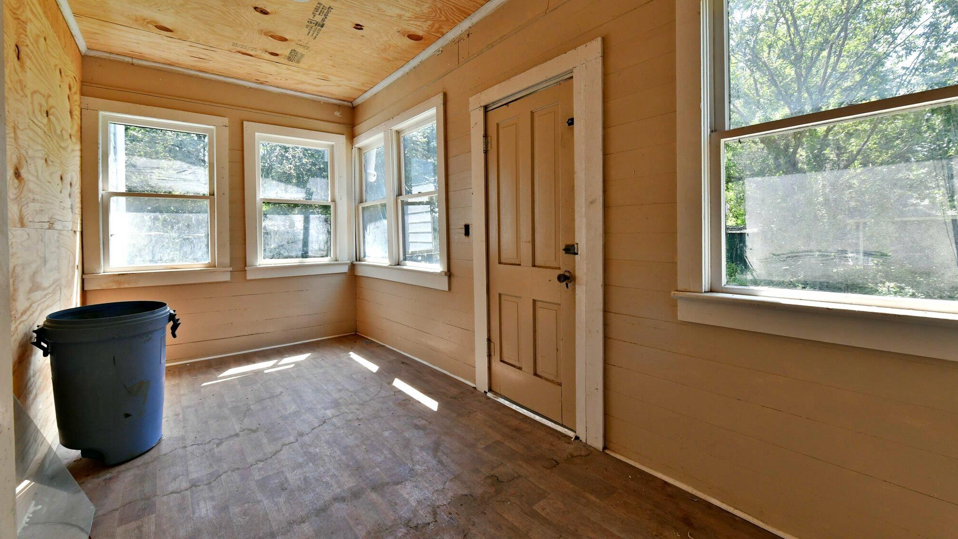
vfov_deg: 70.3
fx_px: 381
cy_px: 238
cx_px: 473
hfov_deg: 103.0
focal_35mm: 15
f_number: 9
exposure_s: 1/320
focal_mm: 14
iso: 2500
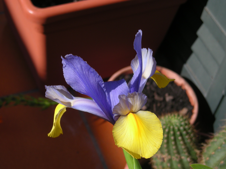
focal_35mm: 84
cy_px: 84
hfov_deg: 23.3
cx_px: 113
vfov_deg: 17.6
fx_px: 548
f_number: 4.1
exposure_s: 1/414
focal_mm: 13.7
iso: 50
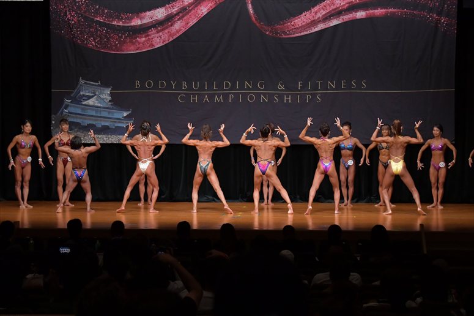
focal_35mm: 102
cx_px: 237
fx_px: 1342
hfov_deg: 20.0
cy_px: 158
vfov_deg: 13.4
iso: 4000
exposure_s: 1/400
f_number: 5.6
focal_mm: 68
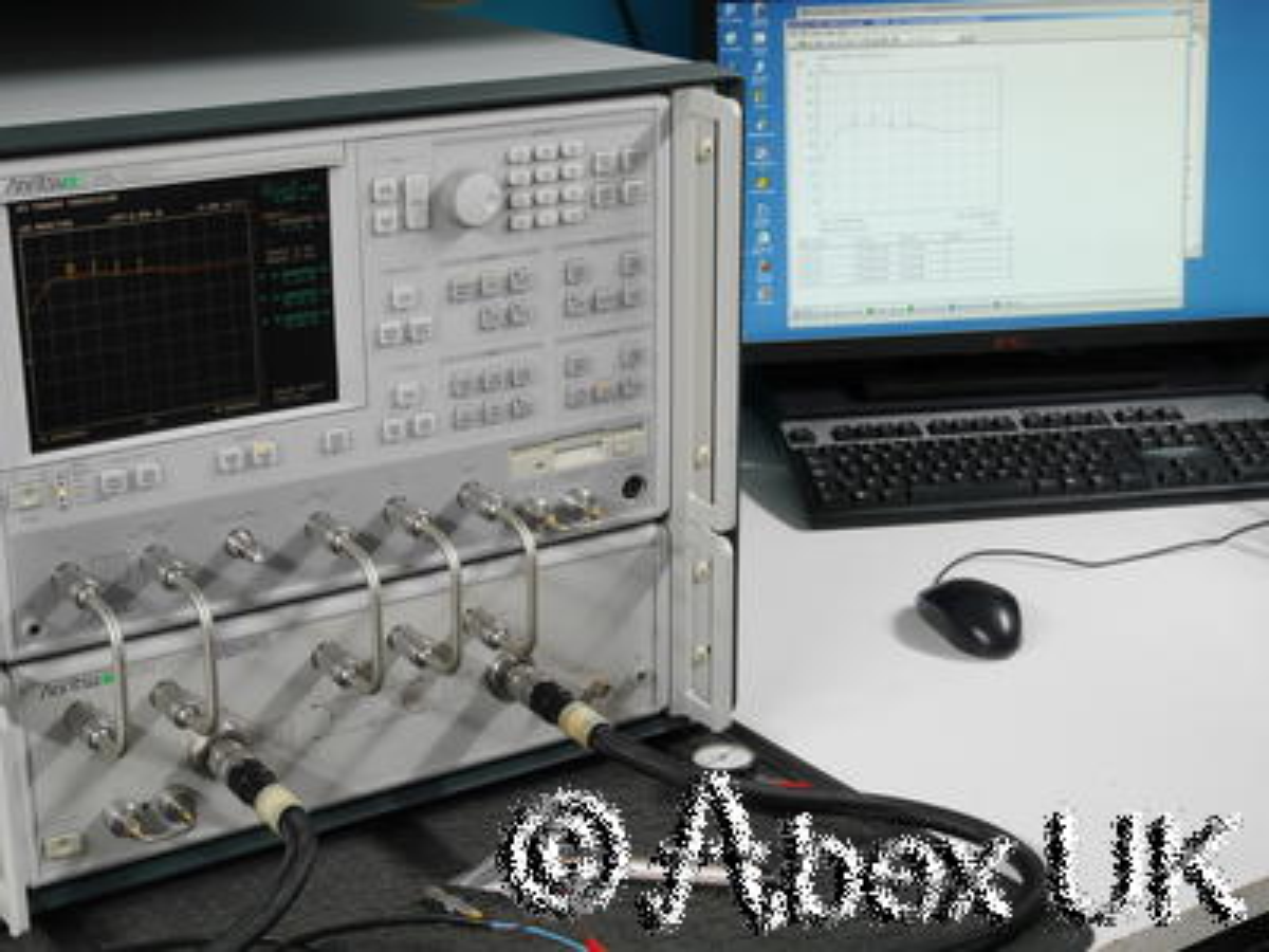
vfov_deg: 24.4
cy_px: 476
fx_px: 2200
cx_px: 634
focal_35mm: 60
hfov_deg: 32.2
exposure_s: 1/2.5
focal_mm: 30
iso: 800
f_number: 14
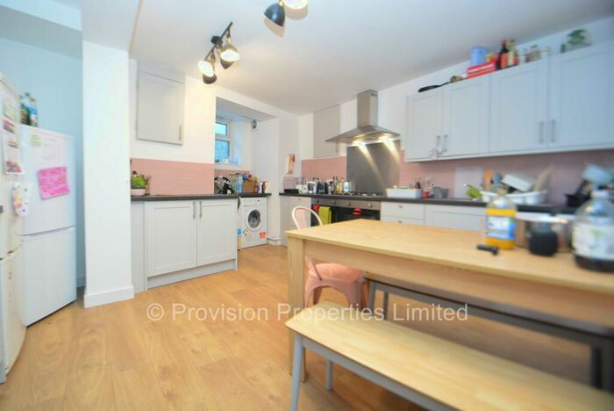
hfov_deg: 100.3
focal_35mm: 15
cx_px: 307
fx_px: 256
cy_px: 206
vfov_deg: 77.4
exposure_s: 1/45
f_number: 3.5
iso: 800
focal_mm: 10
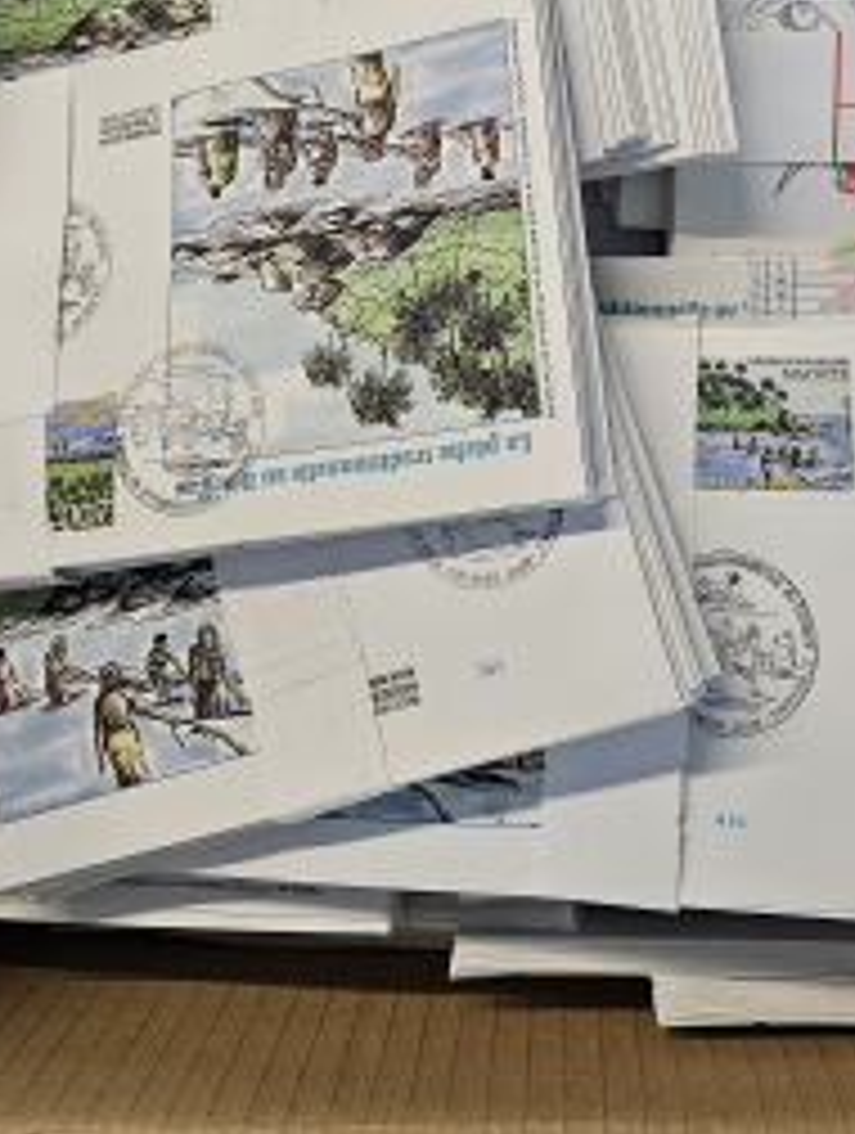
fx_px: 1346
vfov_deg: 42.4
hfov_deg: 34.9
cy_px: 144
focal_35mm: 41
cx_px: 572
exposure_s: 1/120
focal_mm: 6.3
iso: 160
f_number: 1.7
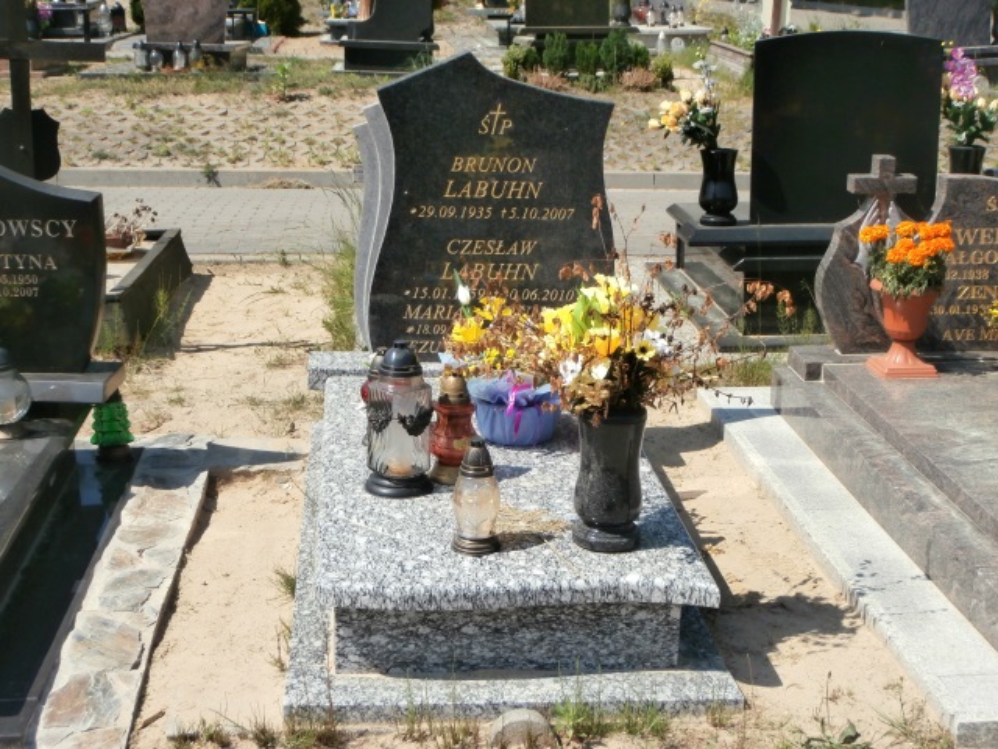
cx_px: 499
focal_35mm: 57
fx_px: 1643
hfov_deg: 33.8
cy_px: 374
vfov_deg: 25.7
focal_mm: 10.11
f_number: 4.5
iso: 100
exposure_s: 1/800
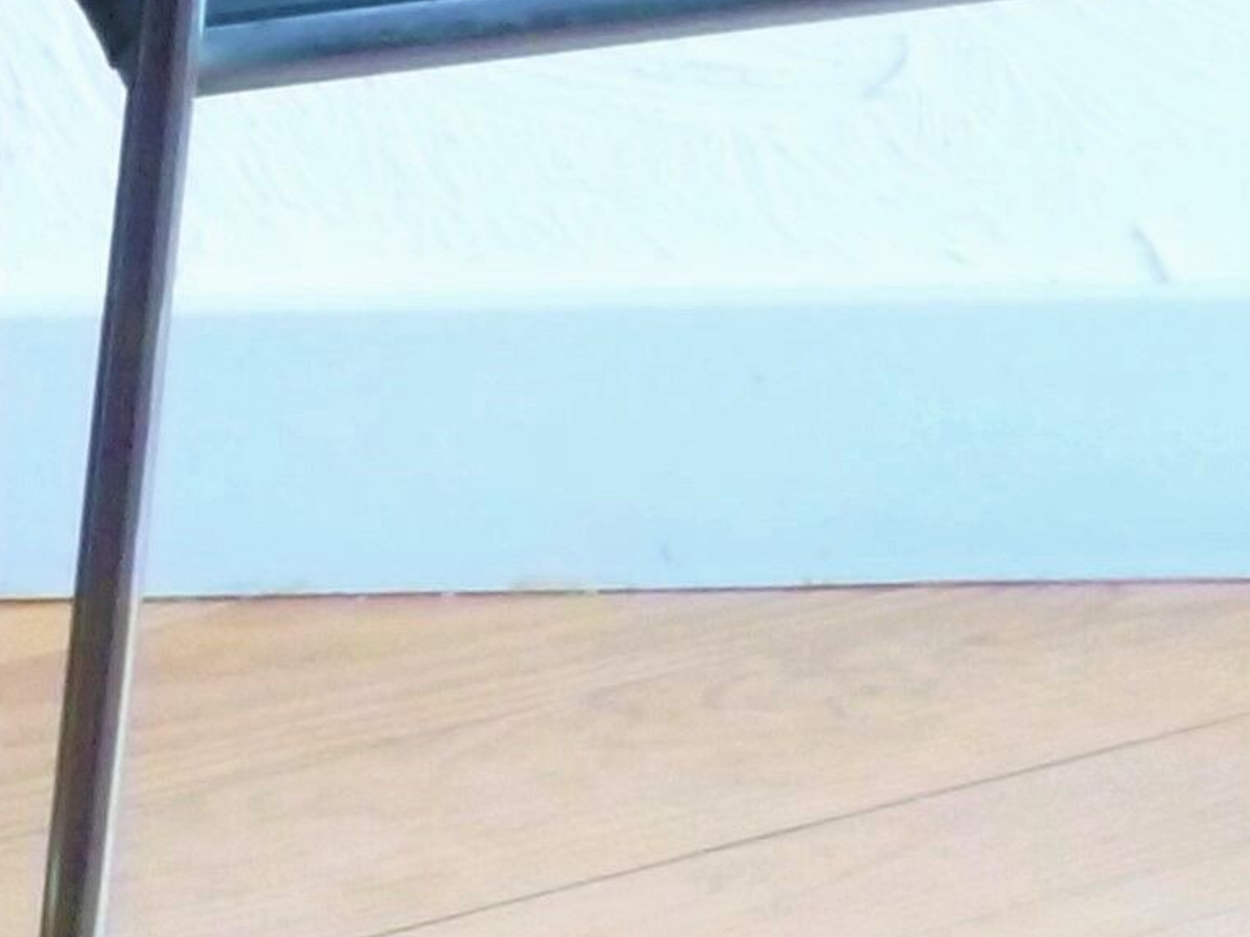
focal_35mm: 384
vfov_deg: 3.9
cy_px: 137
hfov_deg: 5.1
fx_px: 13866
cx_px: -765
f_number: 4.5
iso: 400
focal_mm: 11.5
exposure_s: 1/30
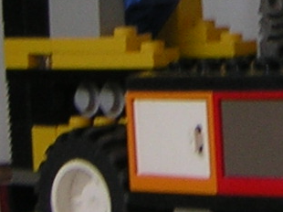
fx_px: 1814
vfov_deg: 6.5
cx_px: 364
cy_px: -181
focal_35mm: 222
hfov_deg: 8.8
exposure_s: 1/30
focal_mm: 5.6
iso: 50
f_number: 2.8
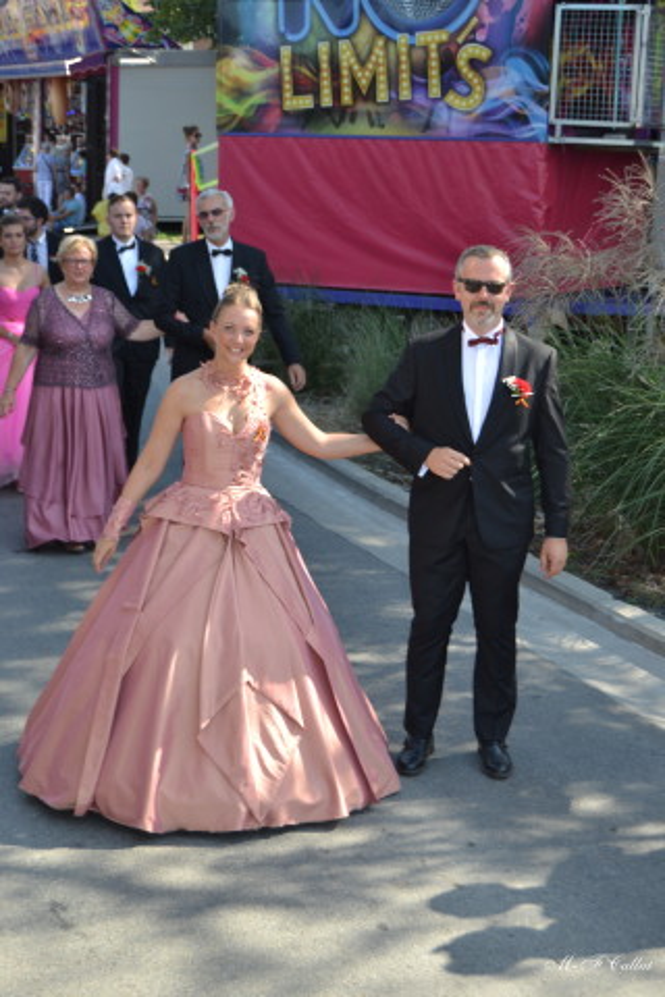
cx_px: 332
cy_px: 498
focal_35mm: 60
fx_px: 1662
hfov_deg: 22.6
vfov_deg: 33.4
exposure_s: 1/125
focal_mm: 40
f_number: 5
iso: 100
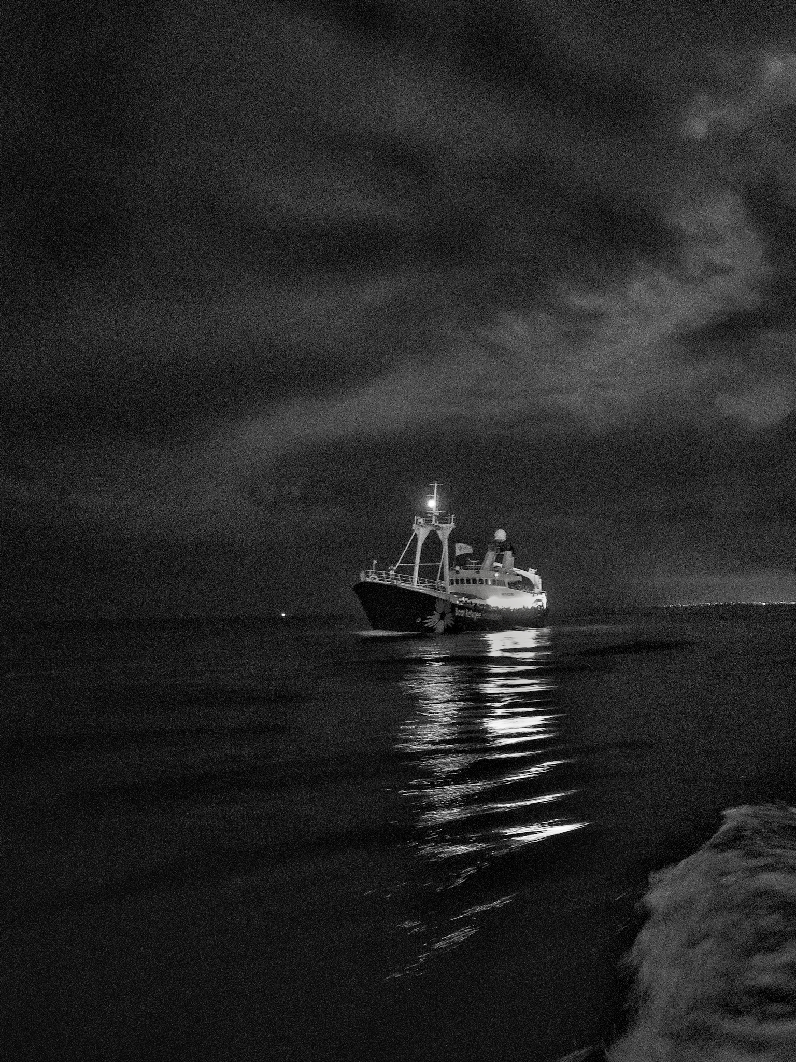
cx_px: 398
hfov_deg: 41.8
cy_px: 531
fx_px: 1042
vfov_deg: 54.0
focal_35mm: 34
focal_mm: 17
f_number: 1.8
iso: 10000
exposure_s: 1/10
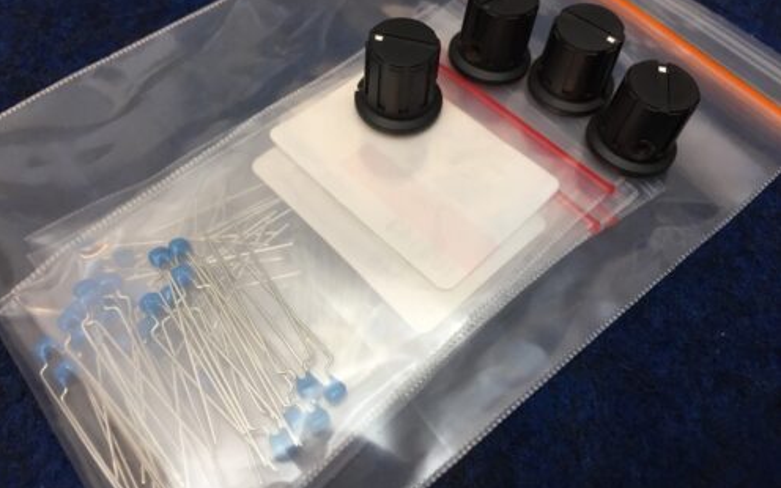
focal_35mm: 31
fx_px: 660
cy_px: 210
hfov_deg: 61.2
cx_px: 389
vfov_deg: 40.5
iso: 50
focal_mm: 4.15
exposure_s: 1/33
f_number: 2.2
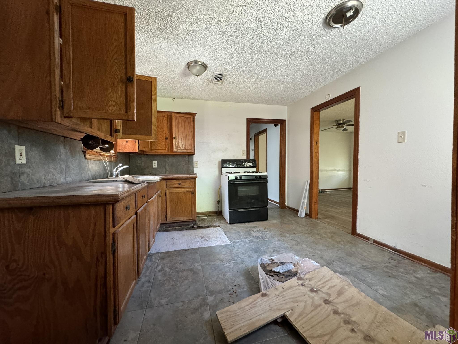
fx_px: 185
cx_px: 229
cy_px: 172
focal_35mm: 14
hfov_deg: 102.1
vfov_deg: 85.7
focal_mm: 2.22
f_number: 2.2
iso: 500
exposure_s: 1/60
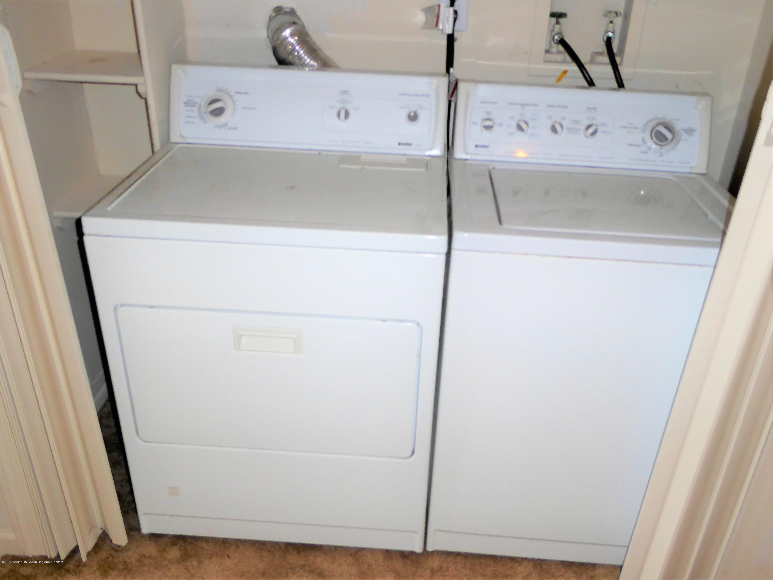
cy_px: 290
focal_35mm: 31
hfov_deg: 58.4
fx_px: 692
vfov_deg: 45.4
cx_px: 386
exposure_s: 1/60
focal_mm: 5.4
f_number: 3.5
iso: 100
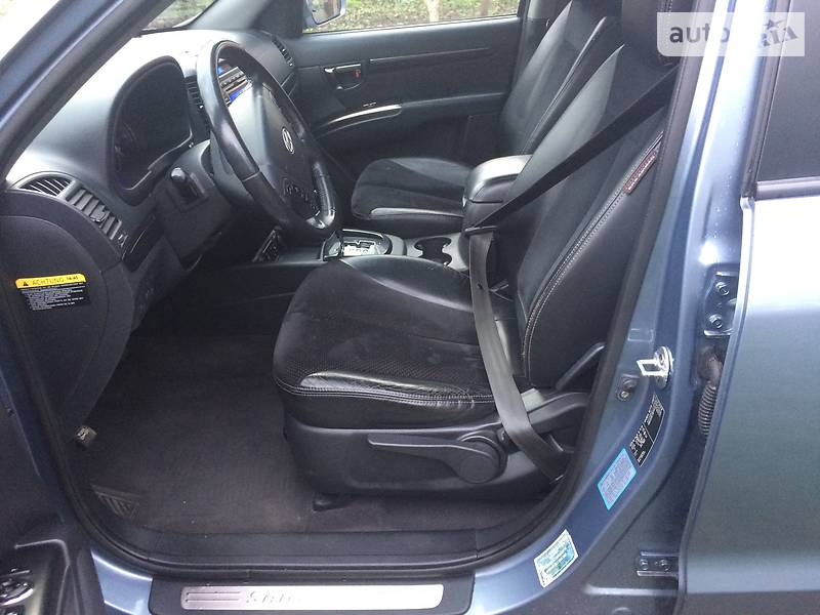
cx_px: 410
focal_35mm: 29
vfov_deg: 48.2
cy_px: 308
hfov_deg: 61.7
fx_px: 687
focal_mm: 4.2
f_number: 2.2
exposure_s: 1/33
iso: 200
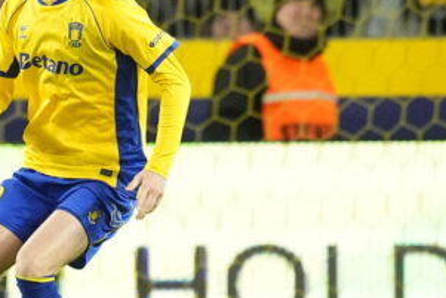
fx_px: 16881
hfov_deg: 1.5
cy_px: -42
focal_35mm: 1362
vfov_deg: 1.0
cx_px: -286
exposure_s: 1/1250
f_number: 2.8
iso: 3200
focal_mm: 400
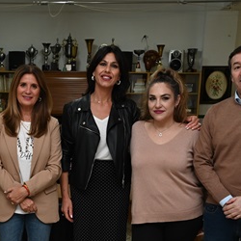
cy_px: 207
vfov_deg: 25.7
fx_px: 514
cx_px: 48
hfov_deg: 25.9
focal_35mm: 65
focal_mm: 26.5
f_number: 4
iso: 640
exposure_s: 1/125
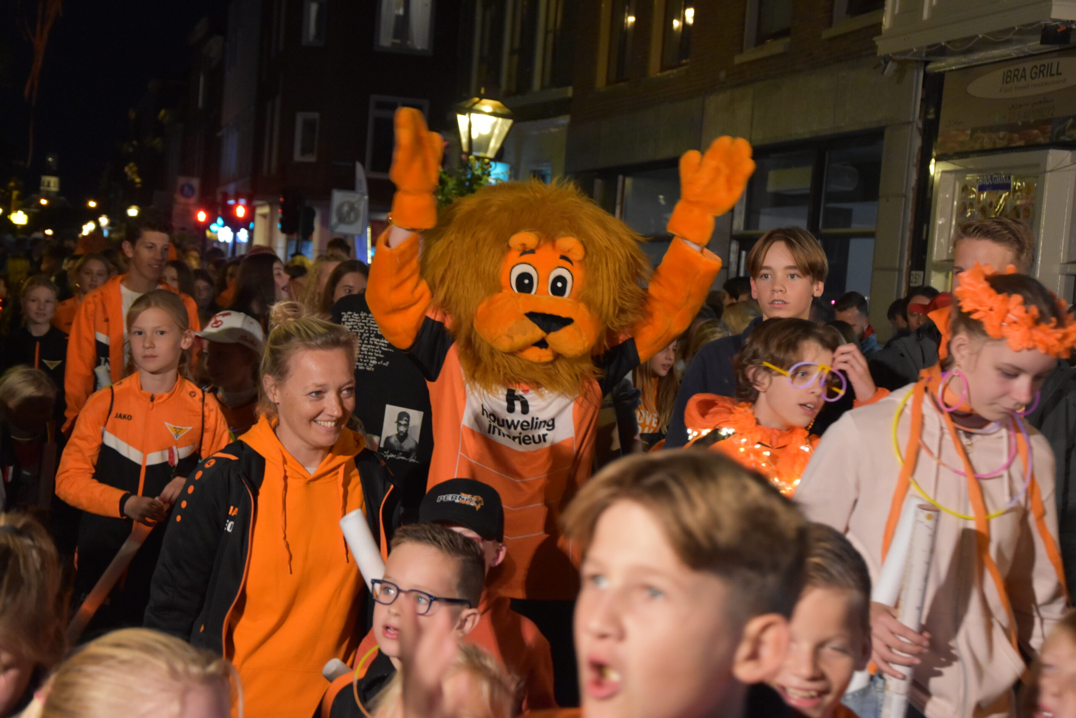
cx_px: 538
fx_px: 2152
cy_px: 359
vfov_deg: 18.9
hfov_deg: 28.1
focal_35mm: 72
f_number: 4.8
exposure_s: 1/60
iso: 2500
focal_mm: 48
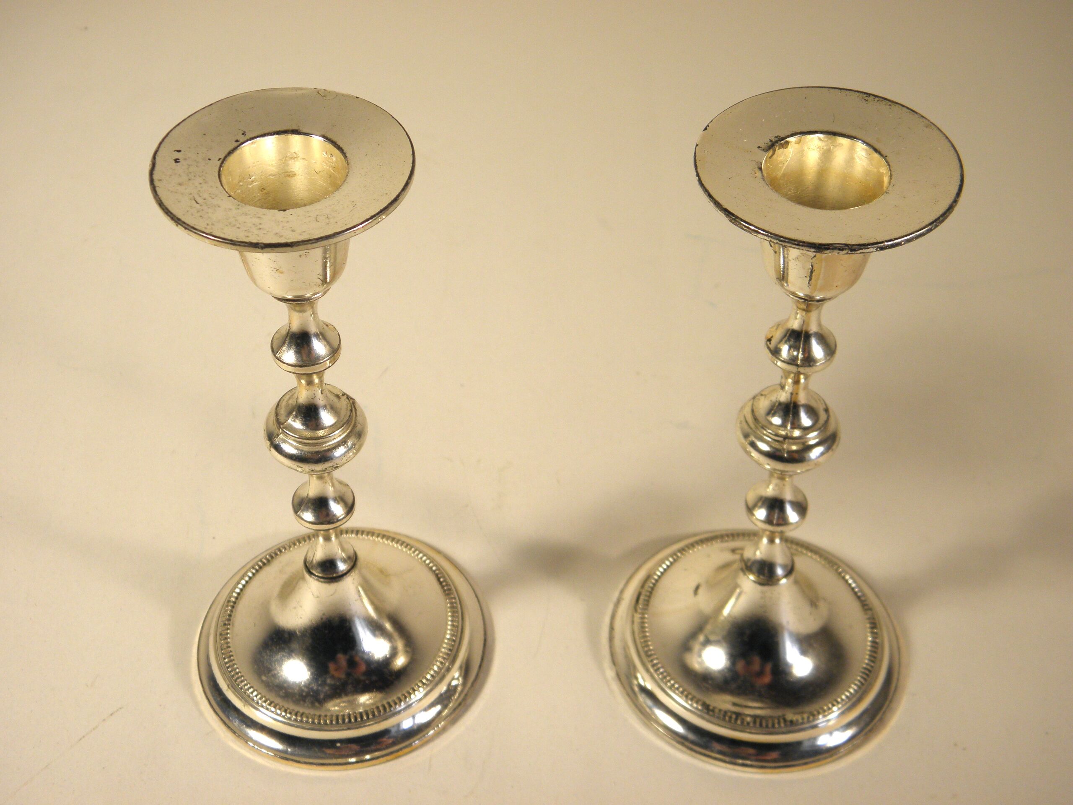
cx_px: 536
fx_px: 1457
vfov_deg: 30.9
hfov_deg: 40.4
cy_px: 402
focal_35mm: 47
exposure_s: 1/80
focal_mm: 8.6
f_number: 3.9
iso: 100
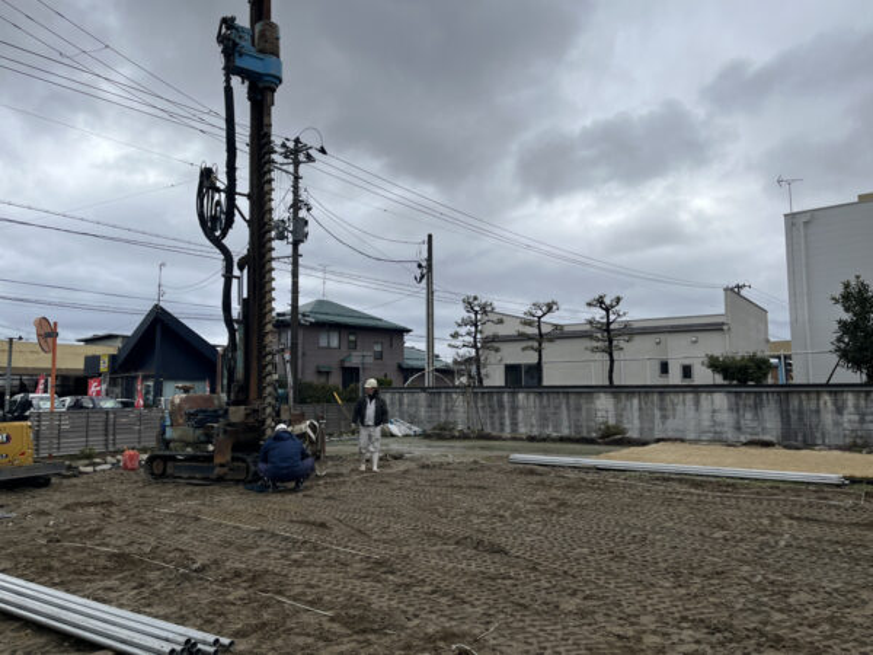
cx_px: 436
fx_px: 656
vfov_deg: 53.1
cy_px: 328
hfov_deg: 67.3
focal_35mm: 26
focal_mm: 5.1
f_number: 1.6
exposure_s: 1/2967
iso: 50
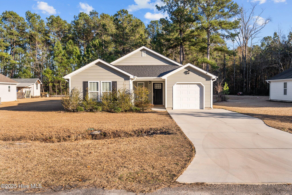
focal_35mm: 34
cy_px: 98
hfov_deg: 55.8
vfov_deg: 38.9
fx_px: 276
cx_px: 146
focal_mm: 34
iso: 250
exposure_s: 1/2000
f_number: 4
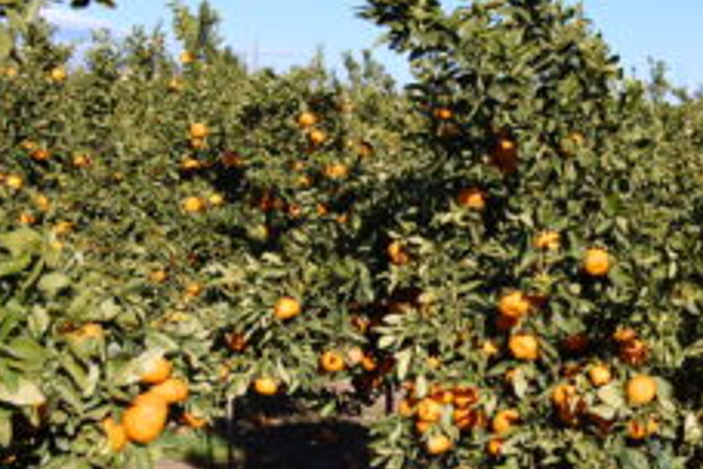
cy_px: 309
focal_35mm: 72
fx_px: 1406
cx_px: 564
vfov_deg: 18.9
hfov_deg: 27.5
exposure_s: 1/320
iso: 200
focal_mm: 26
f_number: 9
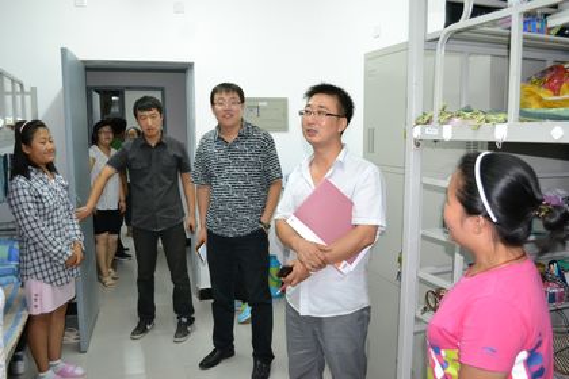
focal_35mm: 30
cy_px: 190
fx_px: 474
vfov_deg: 43.6
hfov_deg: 61.9
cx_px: 284
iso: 2200
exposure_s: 1/60
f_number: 3.8
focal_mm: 20
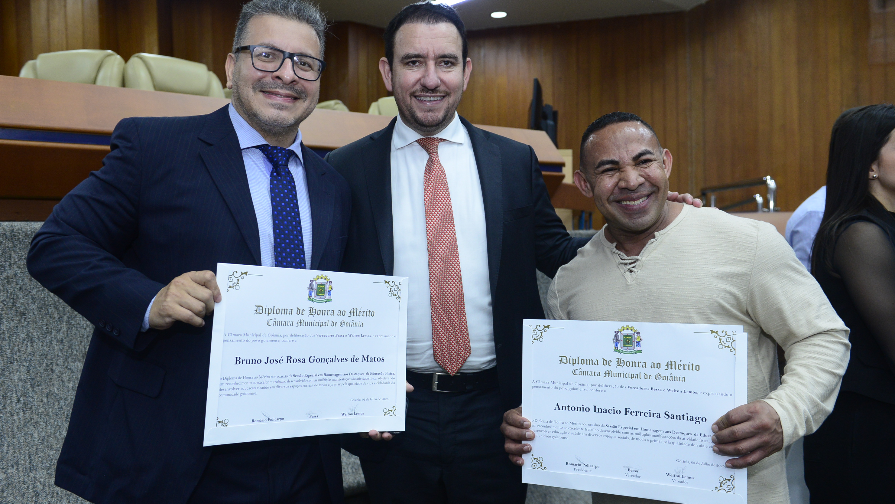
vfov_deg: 35.6
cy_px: 251
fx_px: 783
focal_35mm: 33
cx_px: 446
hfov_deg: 59.5
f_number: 5.6
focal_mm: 31
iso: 2000
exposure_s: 1/125
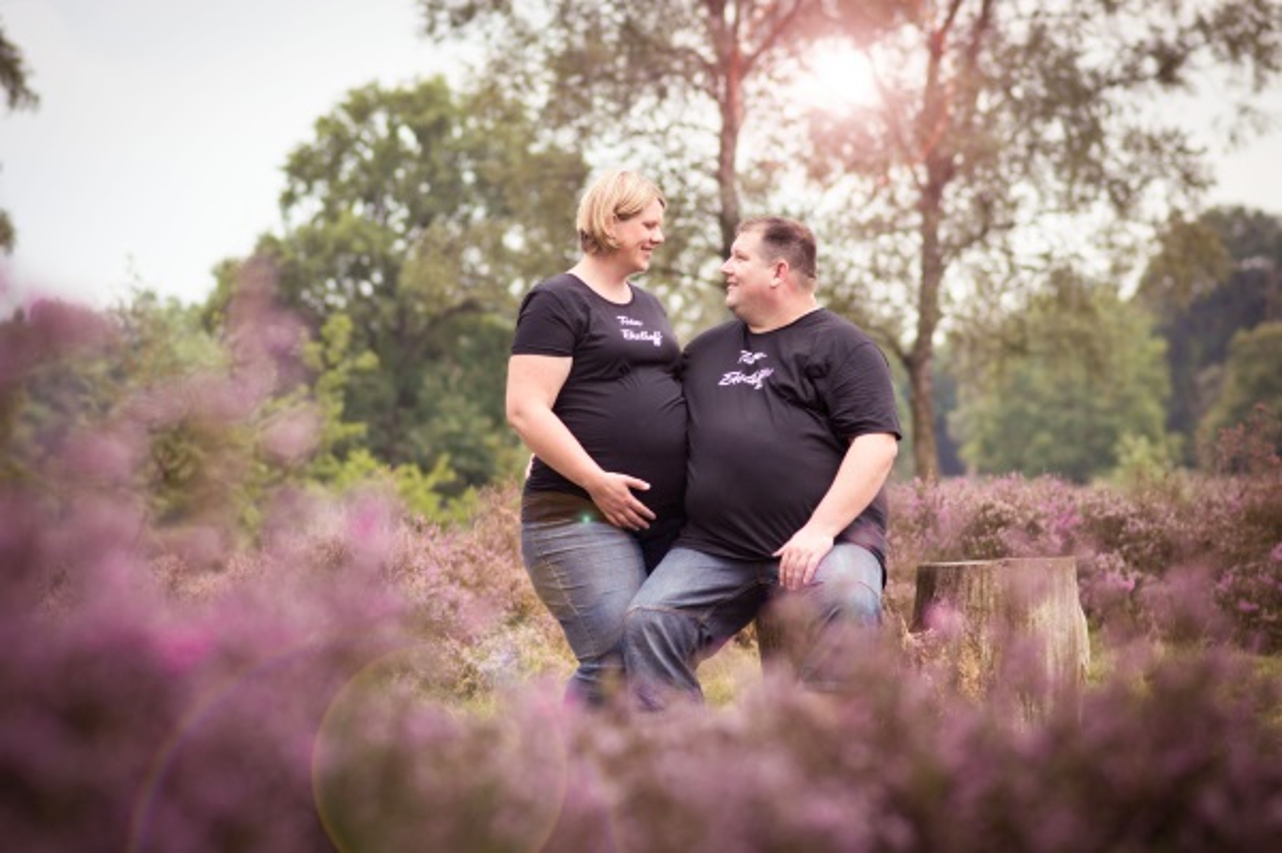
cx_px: 641
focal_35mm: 128
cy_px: 426
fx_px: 4537
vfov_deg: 10.7
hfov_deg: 16.1
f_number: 2.8
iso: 100
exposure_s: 1/250
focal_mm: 85
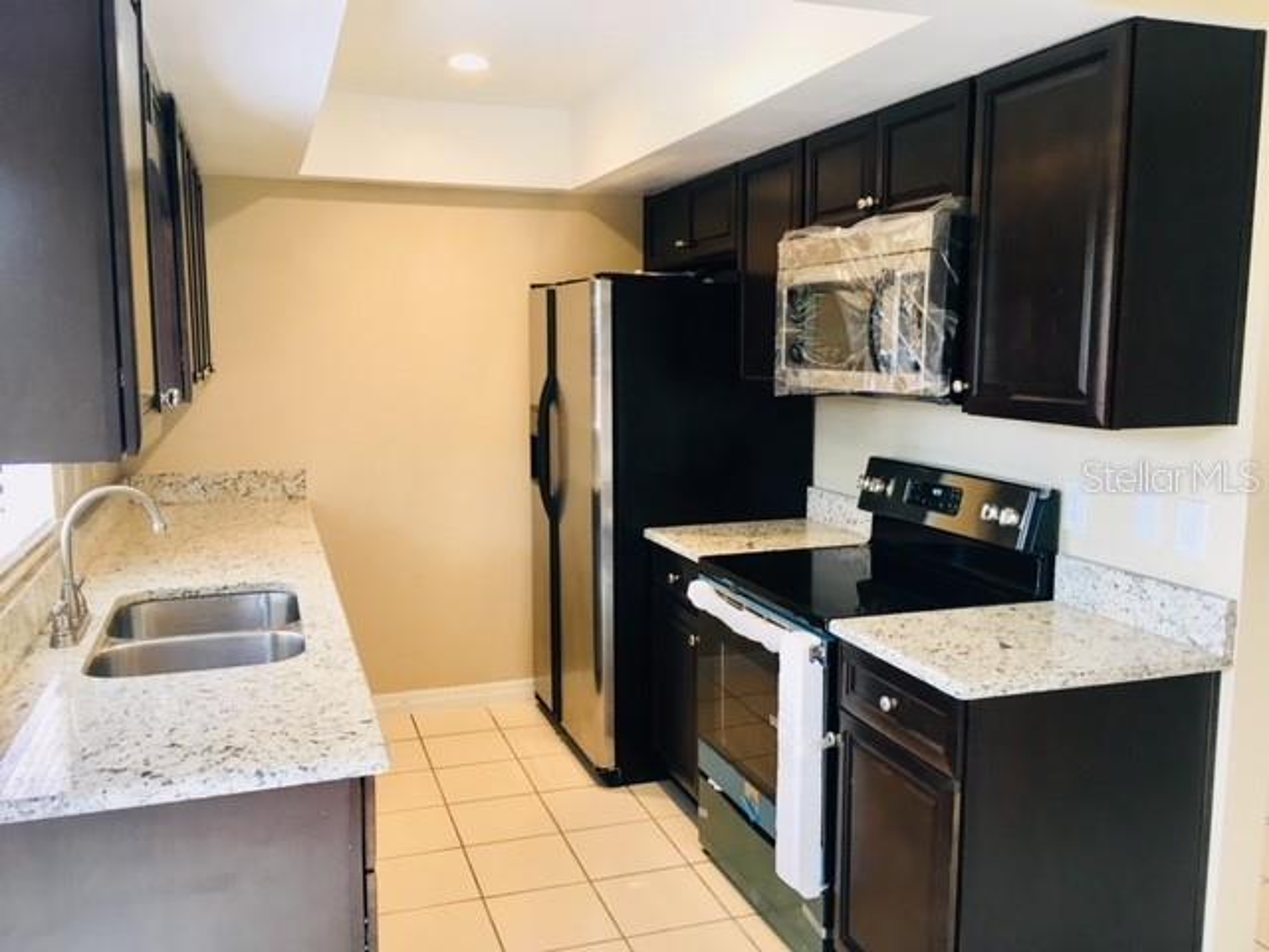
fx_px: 1063
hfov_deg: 61.7
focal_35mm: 29
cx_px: 634
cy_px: 476
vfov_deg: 48.2
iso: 80
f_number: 2.2
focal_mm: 4.15
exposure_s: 1/30
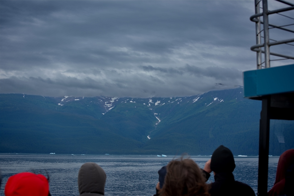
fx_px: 572
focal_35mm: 70
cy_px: 98
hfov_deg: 28.8
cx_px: 147
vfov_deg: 19.5
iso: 100
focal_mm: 70
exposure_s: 1/250
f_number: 8
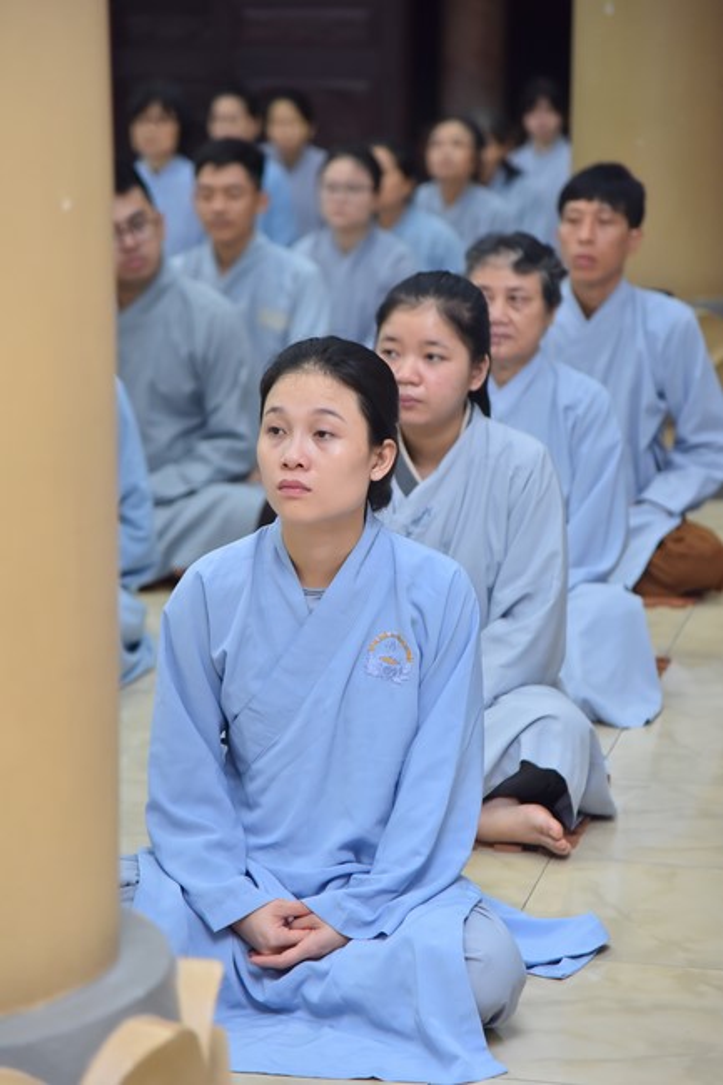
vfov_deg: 17.1
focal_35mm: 120
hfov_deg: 11.4
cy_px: 542
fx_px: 3617
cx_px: 362
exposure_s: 1/125
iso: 1250
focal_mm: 120
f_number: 4.5
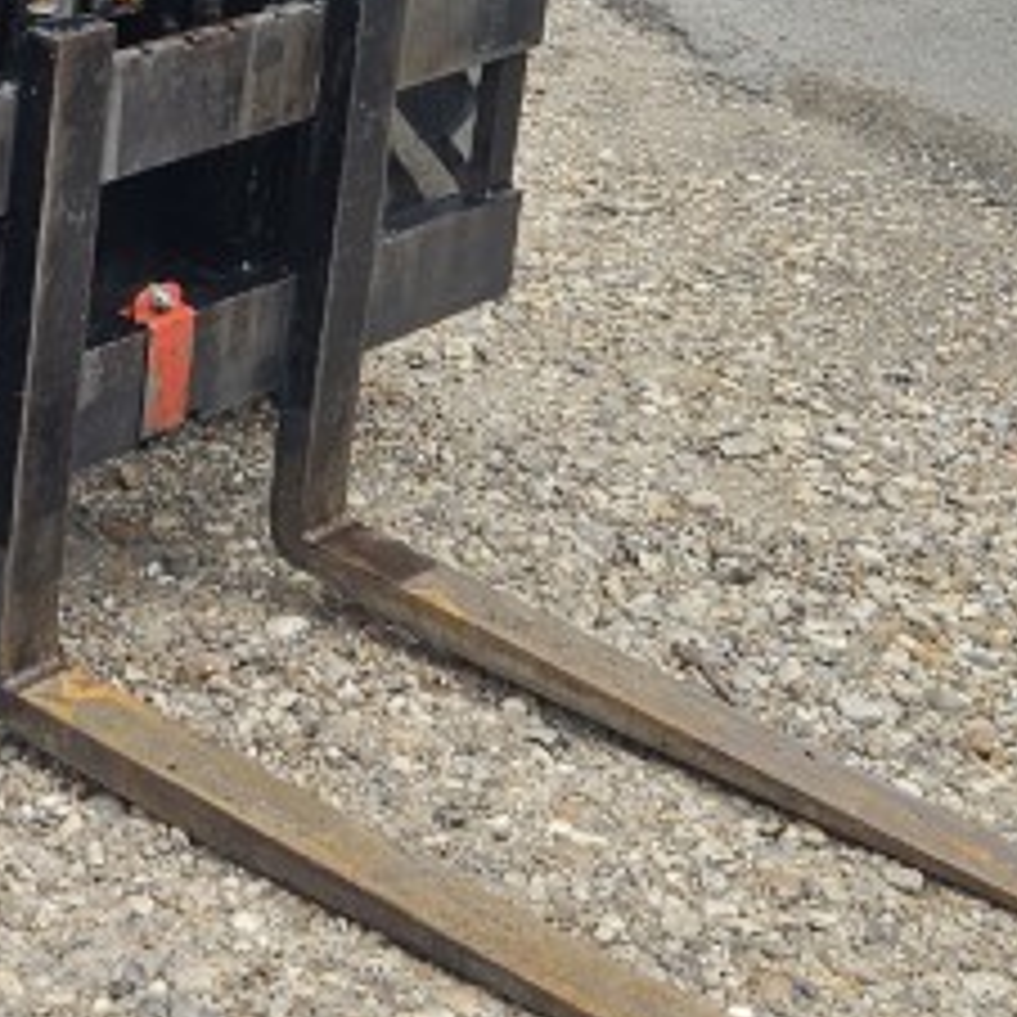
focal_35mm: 92
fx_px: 3058
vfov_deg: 17.4
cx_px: -144
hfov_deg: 18.1
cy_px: -400
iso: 25
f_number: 1.8
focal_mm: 5.4
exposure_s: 1/724
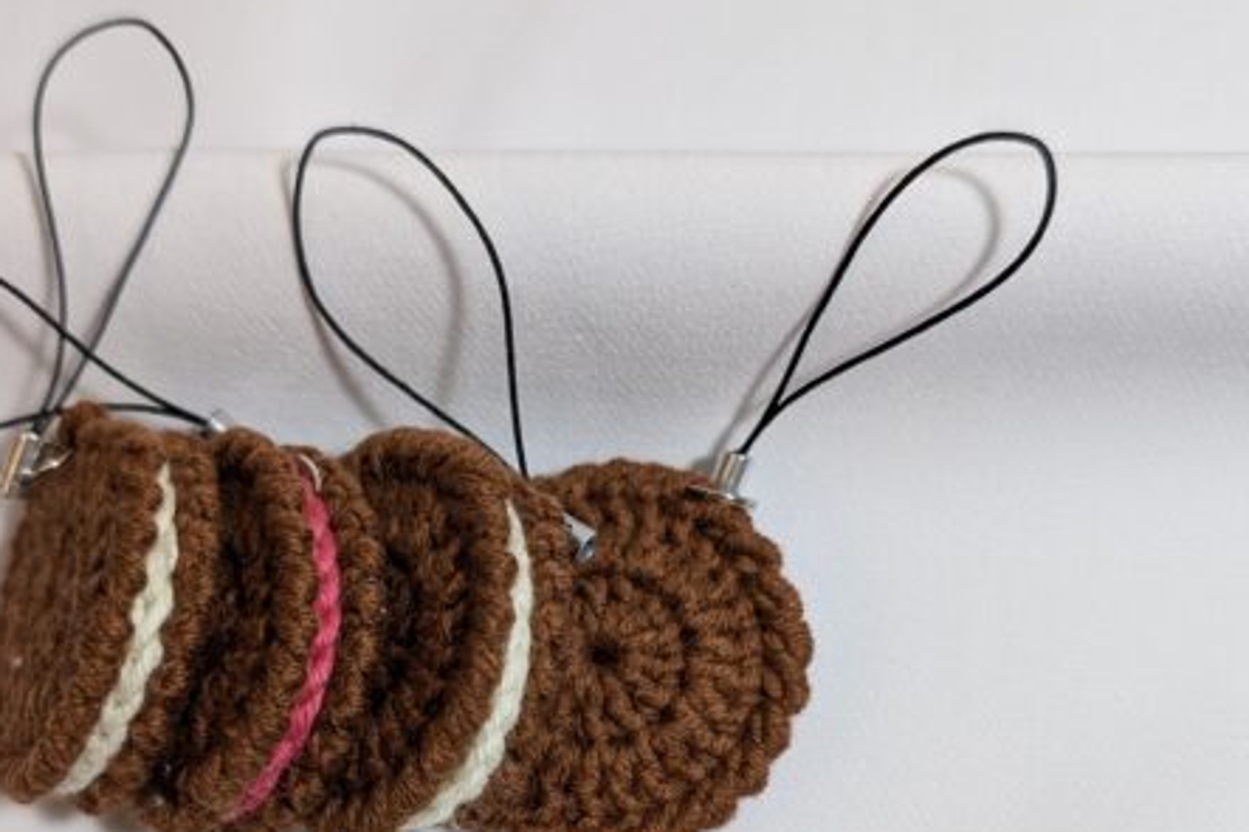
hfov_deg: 43.6
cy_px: 642
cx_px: 561
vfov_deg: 29.3
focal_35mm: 45
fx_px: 1561
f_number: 1.68
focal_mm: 6.9
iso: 107
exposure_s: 1/93.7
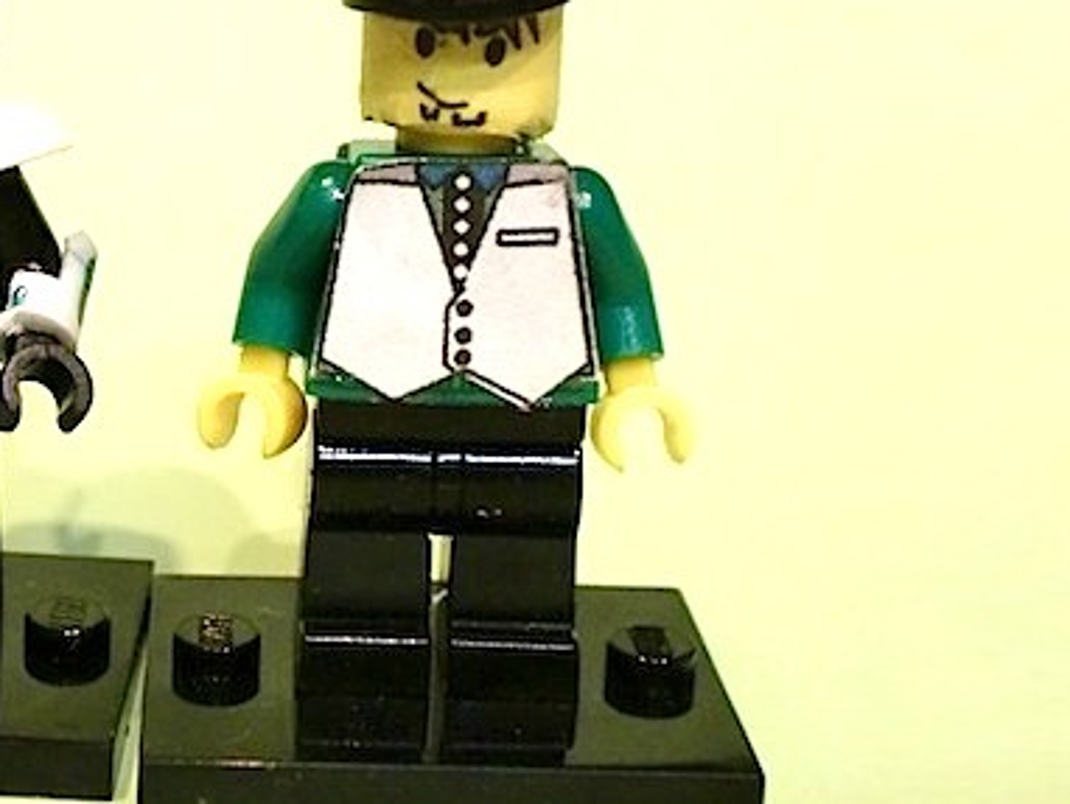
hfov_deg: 24.9
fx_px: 2382
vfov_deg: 19.1
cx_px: 216
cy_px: 342
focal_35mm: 77
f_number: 3.6
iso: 400
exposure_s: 1/25
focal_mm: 8.44
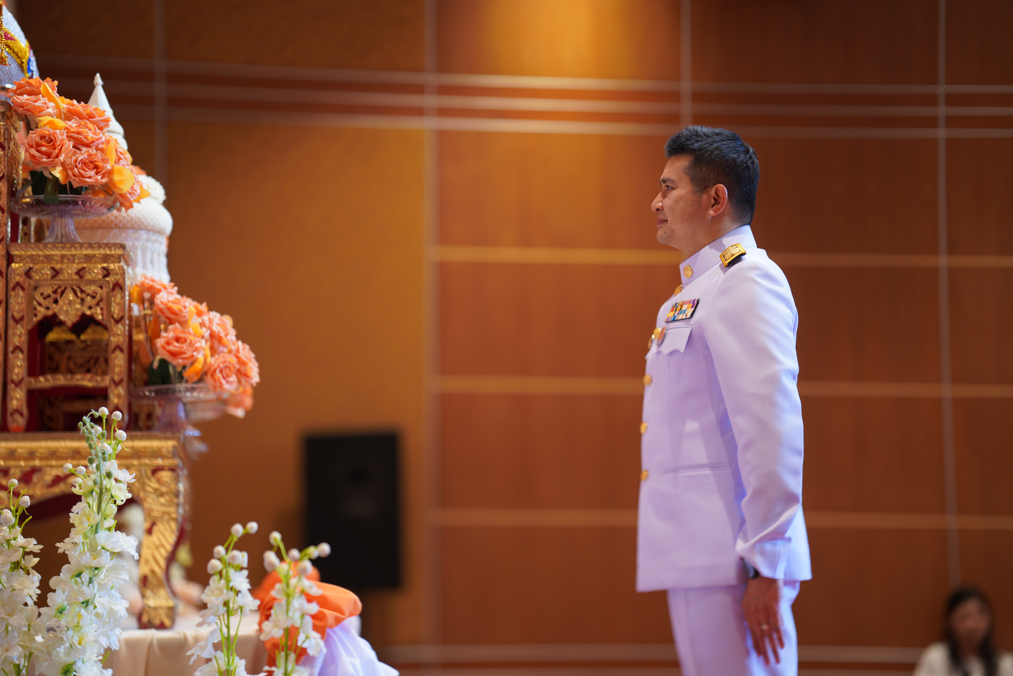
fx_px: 2392
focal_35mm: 85
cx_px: 506
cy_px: 338
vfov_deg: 16.1
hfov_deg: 23.9
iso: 160
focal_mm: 85
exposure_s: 1/200
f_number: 1.4
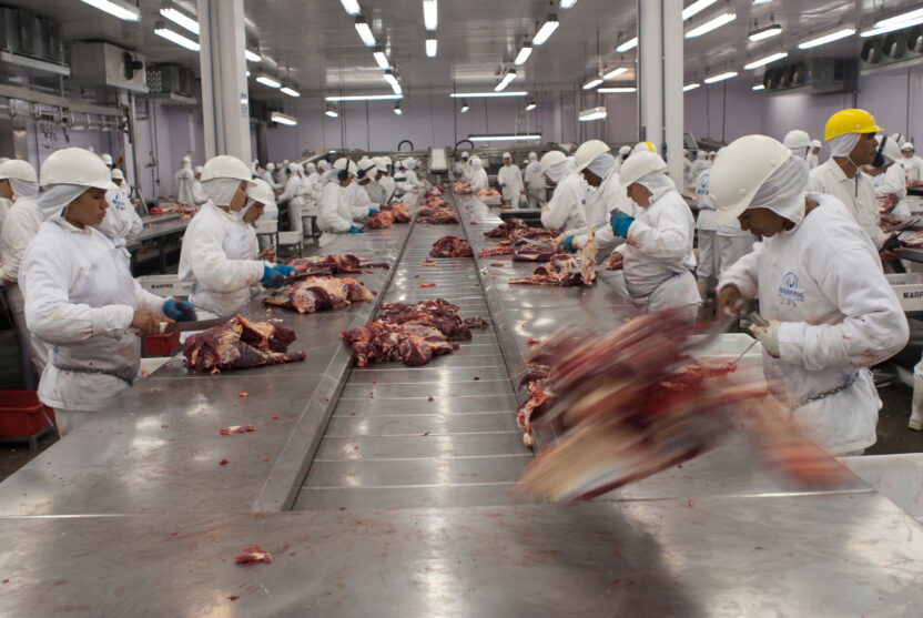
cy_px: 309
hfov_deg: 53.1
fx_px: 924
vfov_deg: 37.0
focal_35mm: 36
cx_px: 462
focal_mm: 24
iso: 250
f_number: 4.5
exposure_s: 1/50
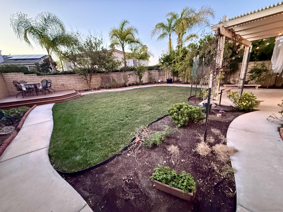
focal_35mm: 14
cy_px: 106
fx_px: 114
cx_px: 142
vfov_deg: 85.7
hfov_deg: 102.1
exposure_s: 1/40
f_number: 2.2
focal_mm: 2.22
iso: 1250
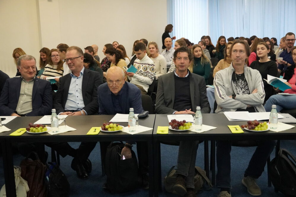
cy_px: 99
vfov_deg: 29.2
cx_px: 147
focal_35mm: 46
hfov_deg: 42.7
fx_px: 378
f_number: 4.5
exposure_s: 1/160
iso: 6400
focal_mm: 30
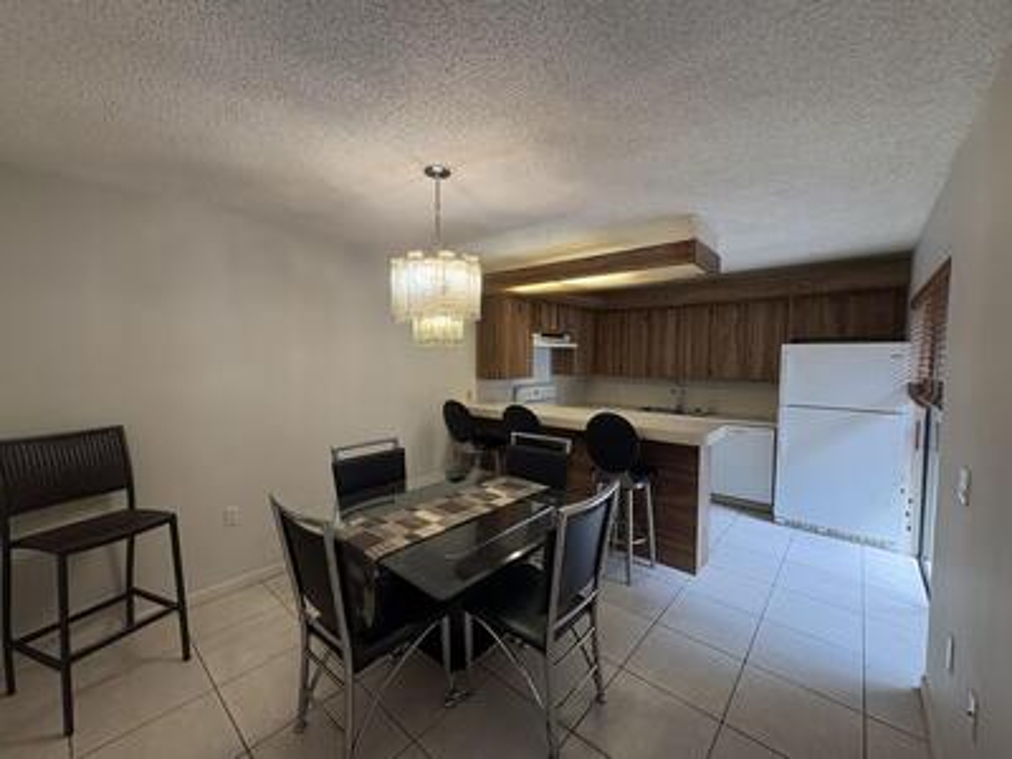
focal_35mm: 14
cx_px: 506
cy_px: 380
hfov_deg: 102.1
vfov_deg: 85.7
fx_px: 409
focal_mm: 2.22
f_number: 2.2
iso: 200
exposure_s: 1/120
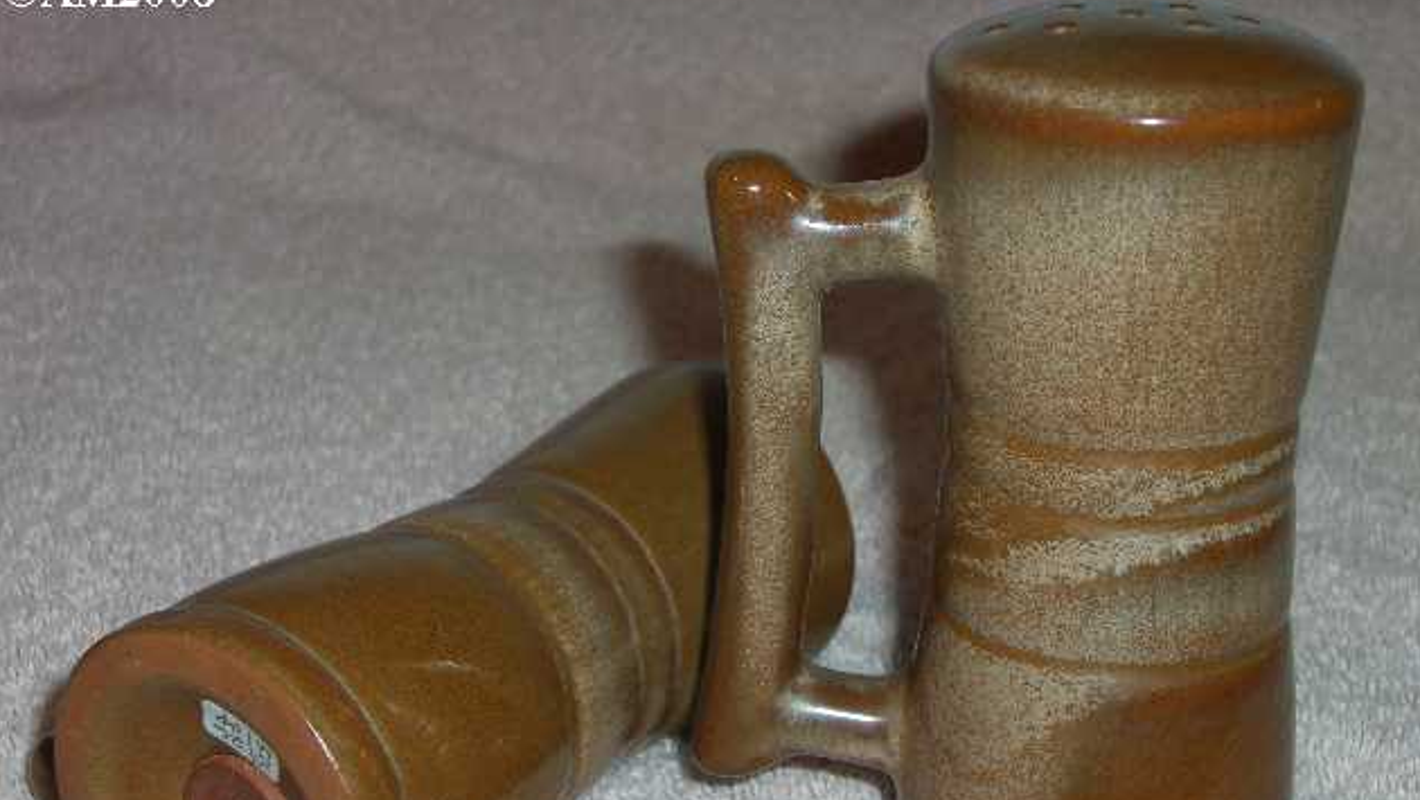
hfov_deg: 29.0
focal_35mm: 73
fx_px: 2750
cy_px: 505
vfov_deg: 16.5
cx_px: 719
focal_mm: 13.7
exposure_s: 1/30
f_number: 7.6
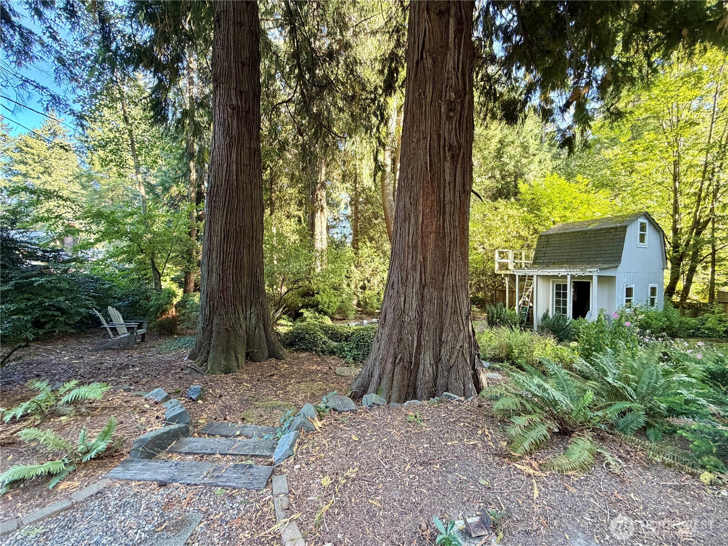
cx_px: 364
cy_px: 273
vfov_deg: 85.7
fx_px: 294
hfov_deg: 102.1
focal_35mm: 14
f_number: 2.2
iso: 320
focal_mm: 2.22
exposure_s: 1/121
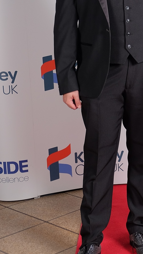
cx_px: 159
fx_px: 614
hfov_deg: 13.0
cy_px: 83
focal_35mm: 91
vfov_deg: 23.3
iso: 400
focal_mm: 30.2
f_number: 3.6
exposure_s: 1/180
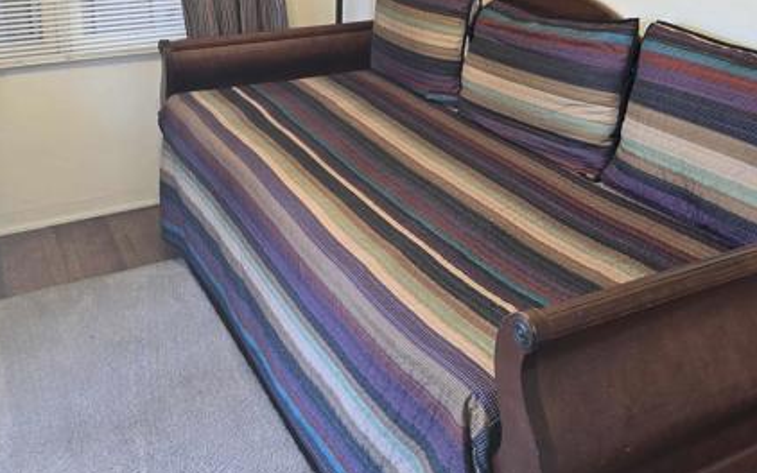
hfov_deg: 52.6
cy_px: 54
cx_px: 328
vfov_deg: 32.8
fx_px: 764
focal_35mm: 37
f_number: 1.8
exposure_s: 1/30
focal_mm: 5.4
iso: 100
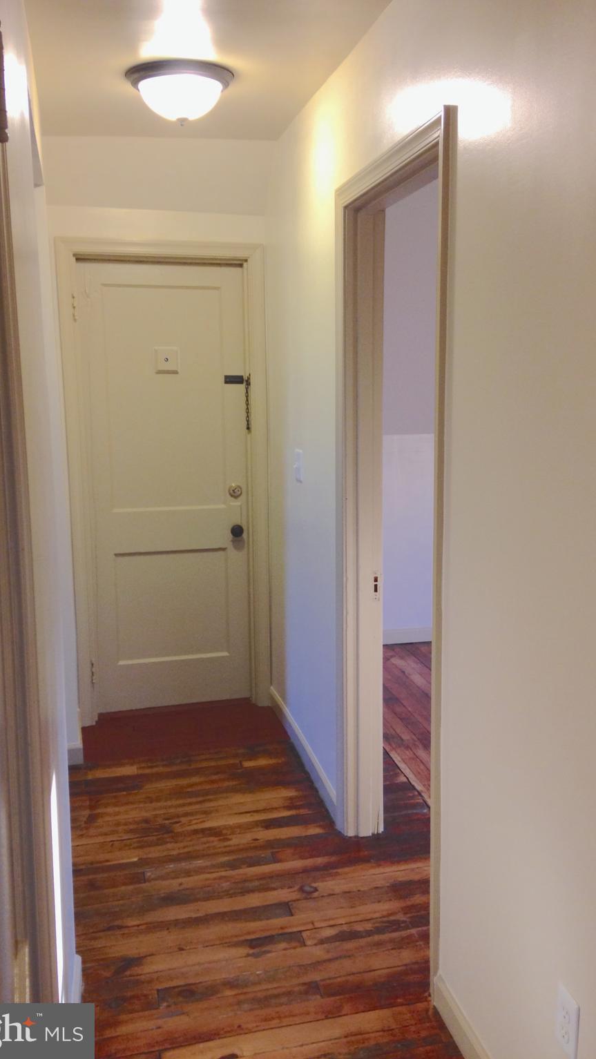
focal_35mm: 36
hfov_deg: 32.8
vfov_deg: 55.3
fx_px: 1011
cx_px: 320
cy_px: 530
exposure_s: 1/20
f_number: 2.4
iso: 100
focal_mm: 4.12
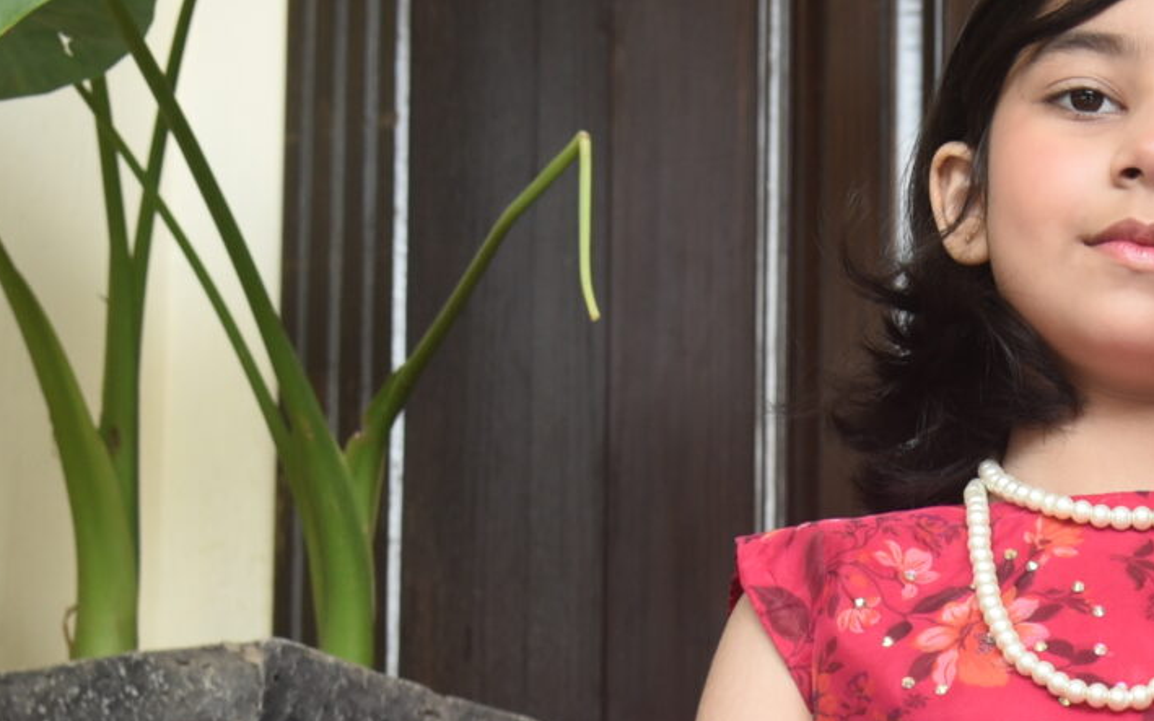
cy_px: 790
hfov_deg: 12.8
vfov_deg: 8.0
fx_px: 5095
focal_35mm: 162
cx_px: 1136
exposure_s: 1/100
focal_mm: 44
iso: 400
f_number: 5
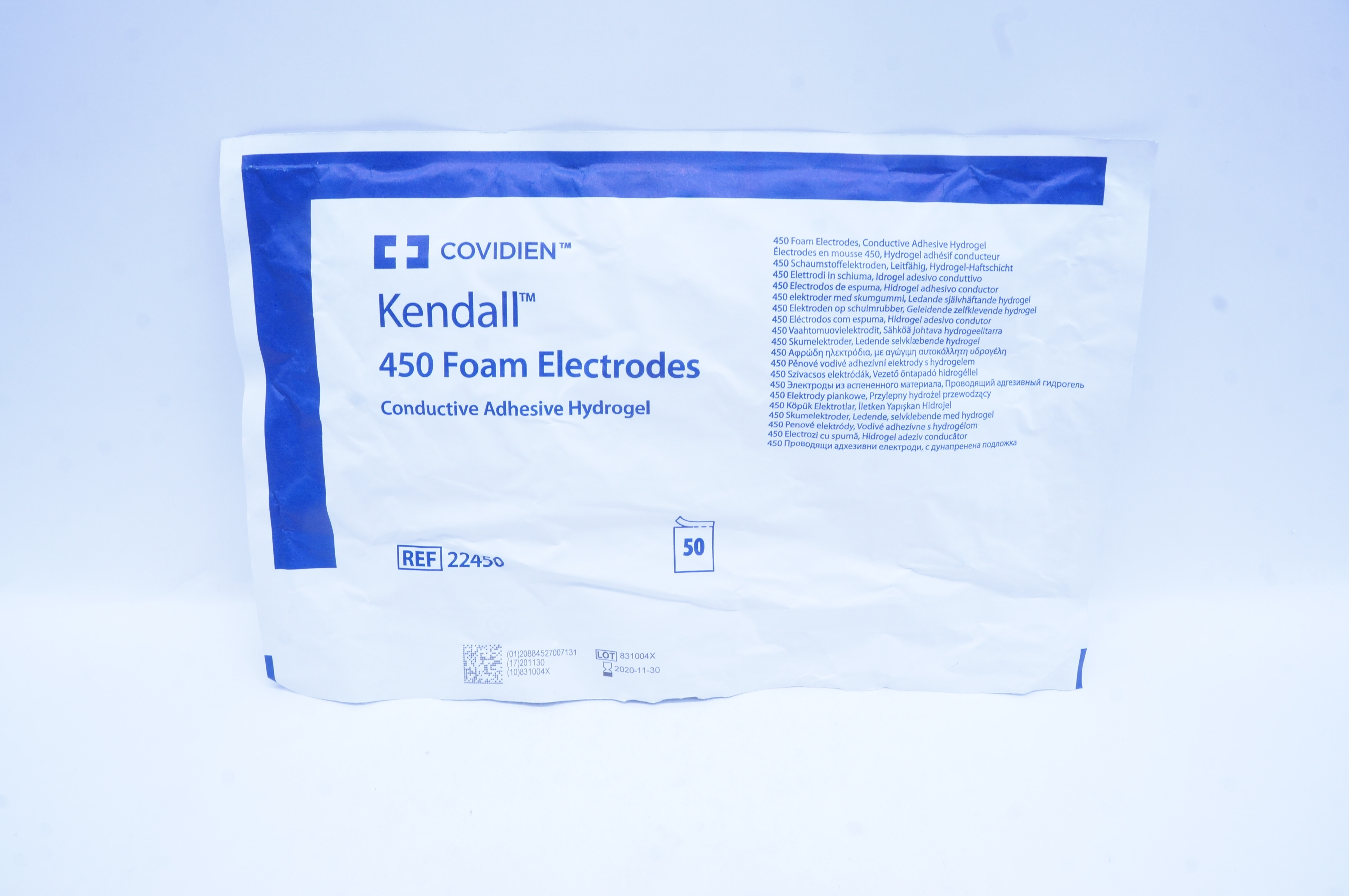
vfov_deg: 47.8
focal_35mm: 27
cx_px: 674
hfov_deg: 67.4
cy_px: 448
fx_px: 1011
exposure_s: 1/10
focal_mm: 18
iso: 400
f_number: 14
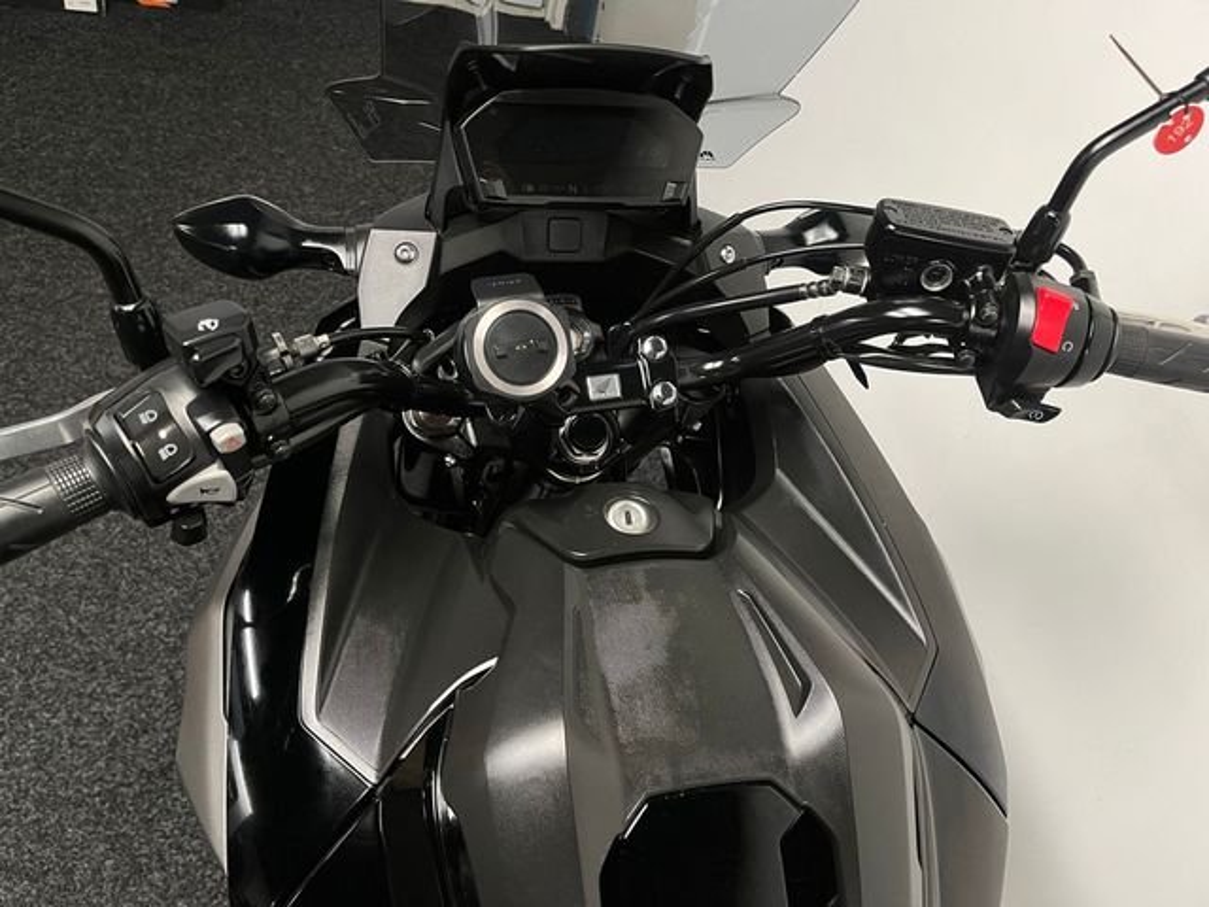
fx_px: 908
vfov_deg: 53.1
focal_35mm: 26
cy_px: 454
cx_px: 604
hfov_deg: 67.3
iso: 125
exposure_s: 1/50
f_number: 1.6
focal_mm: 5.1
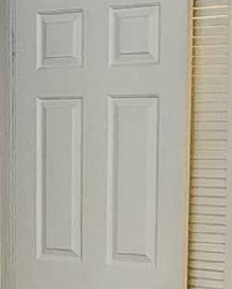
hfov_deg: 12.5
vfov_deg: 15.2
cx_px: 82
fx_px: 1055
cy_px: 329
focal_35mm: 123
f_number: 2.2
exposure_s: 1/40
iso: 320
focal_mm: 2.2
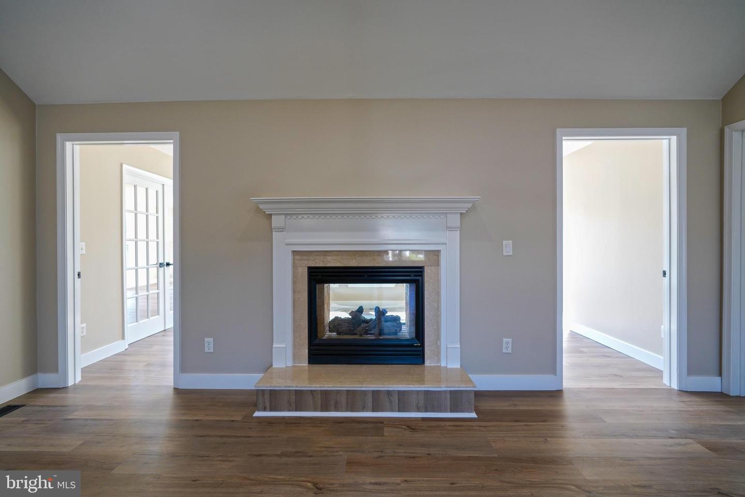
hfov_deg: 96.7
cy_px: 248
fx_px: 331
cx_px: 372
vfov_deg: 73.7
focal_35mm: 16
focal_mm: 16
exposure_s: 1/60
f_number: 4
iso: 400
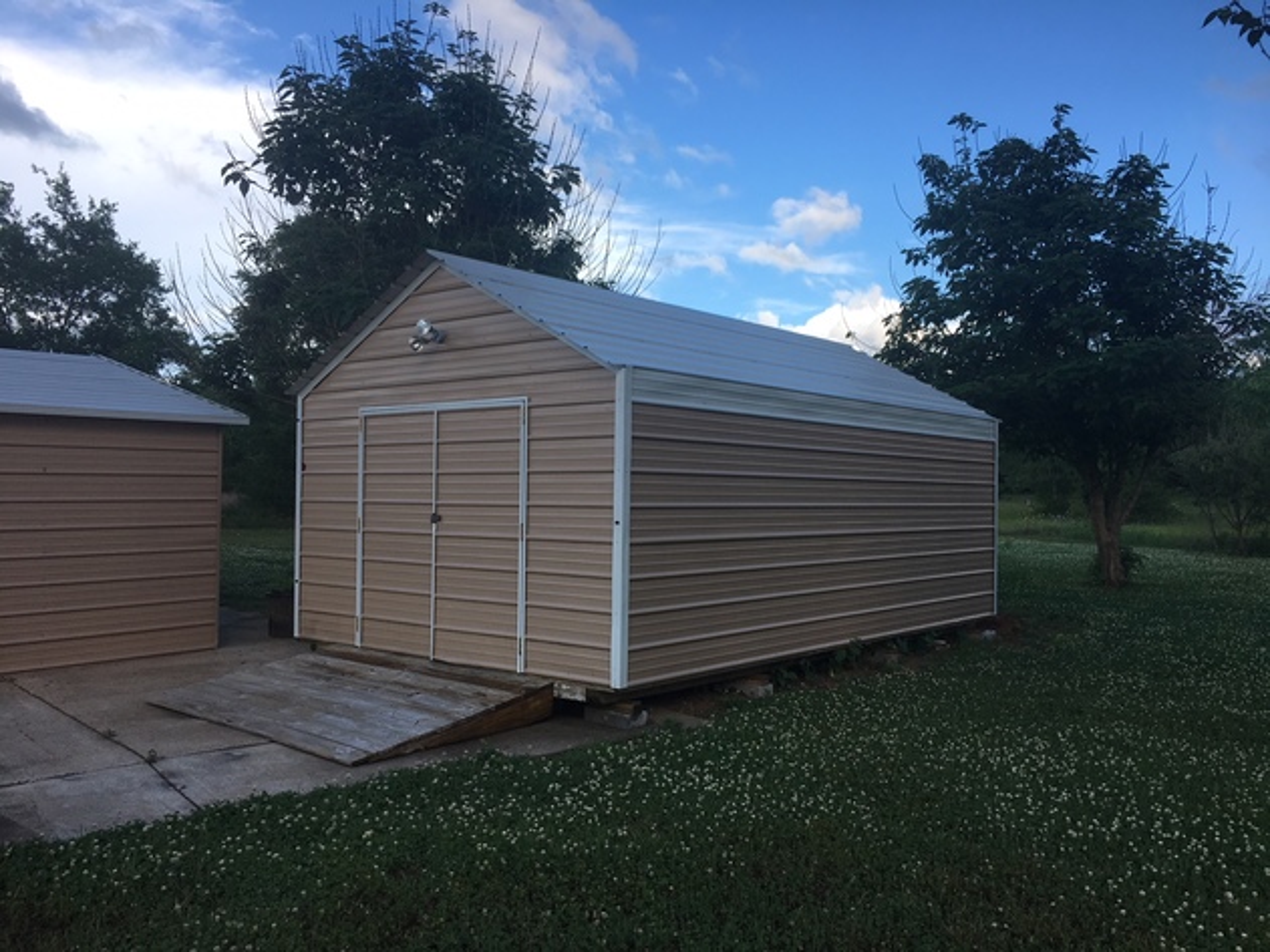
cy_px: 476
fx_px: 1064
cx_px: 635
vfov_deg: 48.2
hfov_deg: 61.7
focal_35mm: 29
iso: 25
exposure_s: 1/657
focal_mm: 4.15
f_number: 2.2
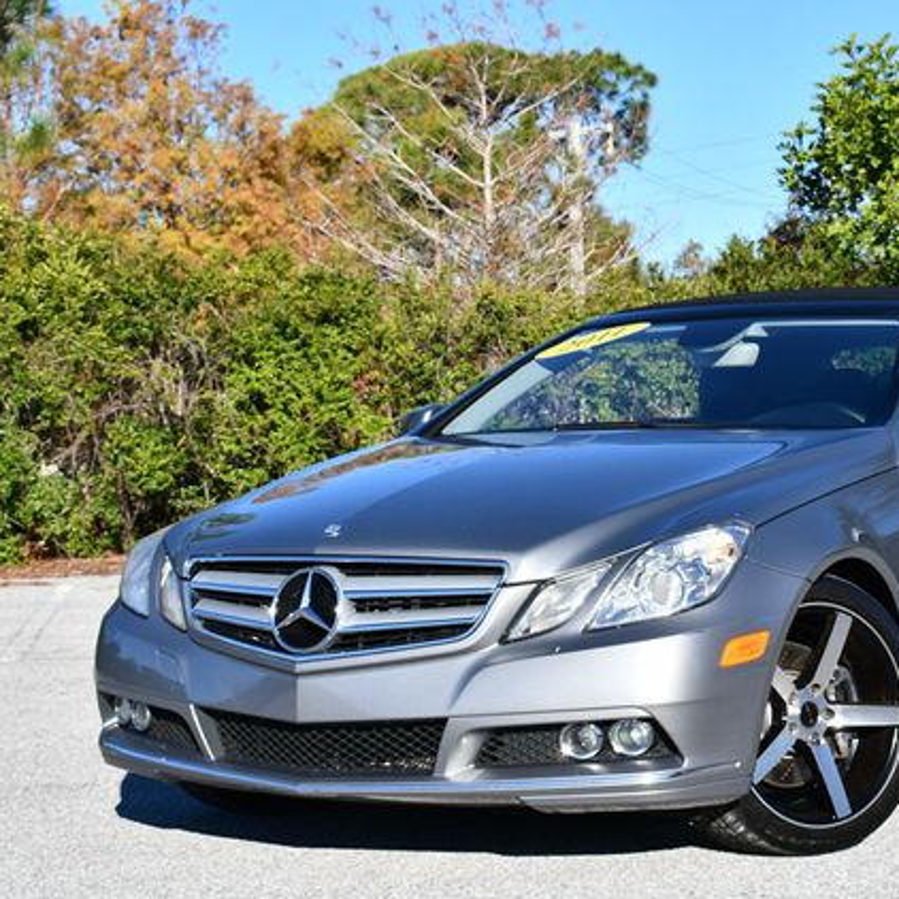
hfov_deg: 21.5
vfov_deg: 21.7
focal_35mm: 80
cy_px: 454
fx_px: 2351
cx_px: 645
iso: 100
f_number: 8
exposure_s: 1/250
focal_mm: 31
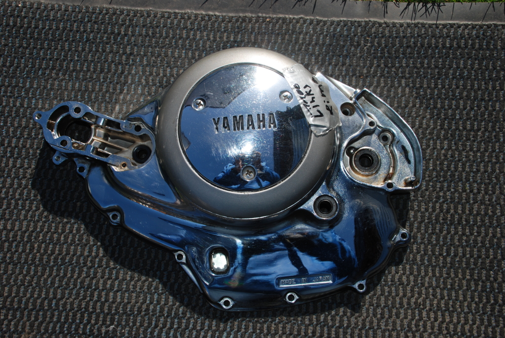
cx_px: 252
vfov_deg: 32.0
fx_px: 590
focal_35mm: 42
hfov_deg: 46.4
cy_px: 169
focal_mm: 28
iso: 100
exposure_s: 1/200
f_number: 8
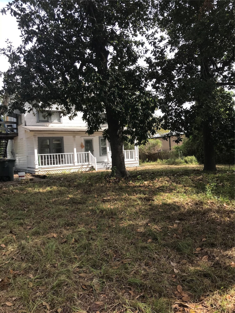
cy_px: 156
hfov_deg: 49.7
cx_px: 118
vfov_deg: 63.4
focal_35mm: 28
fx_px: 253
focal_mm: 3.99
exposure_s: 1/584
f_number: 1.8
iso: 20
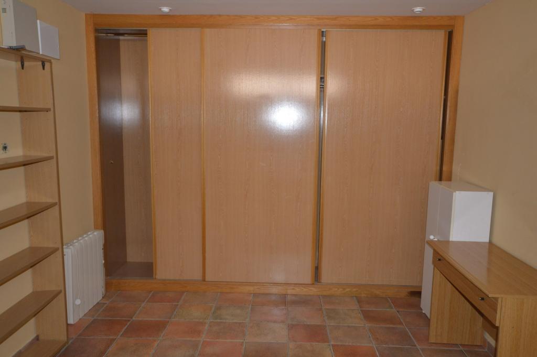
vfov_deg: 43.5
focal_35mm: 30
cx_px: 268
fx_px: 447
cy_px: 178
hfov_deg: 62.0
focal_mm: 20
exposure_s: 1/60
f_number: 5.6
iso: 800
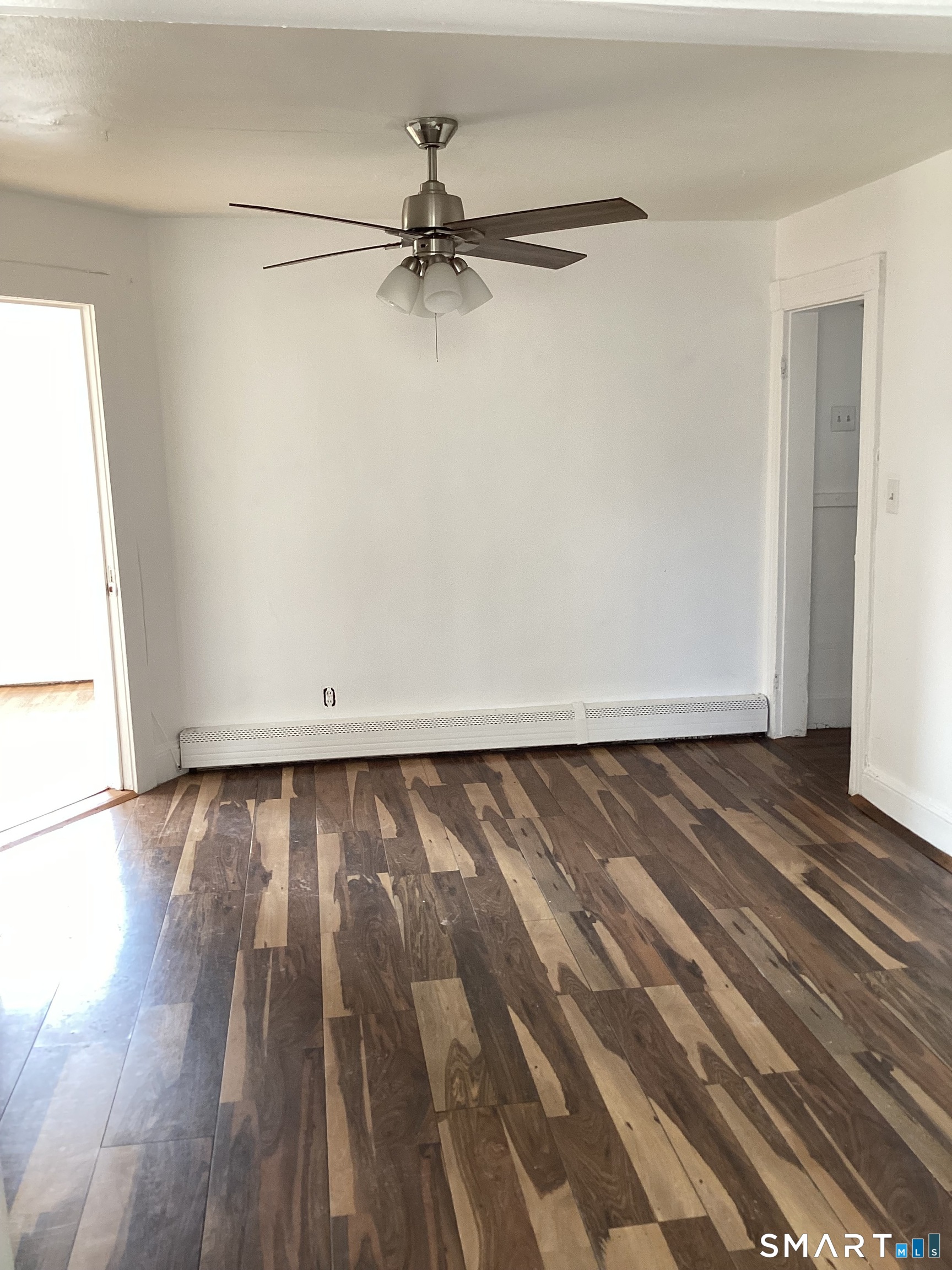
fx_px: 1137
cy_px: 635
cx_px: 476
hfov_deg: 45.4
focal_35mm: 31
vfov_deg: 58.4
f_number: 2.4
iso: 80
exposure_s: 1/60
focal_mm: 3.3
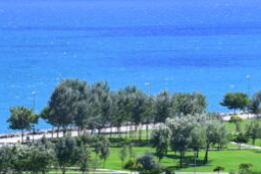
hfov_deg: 8.1
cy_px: 185
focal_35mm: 248
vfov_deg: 5.5
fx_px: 1799
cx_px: -150
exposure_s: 1/1250
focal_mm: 62
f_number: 6.3
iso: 400
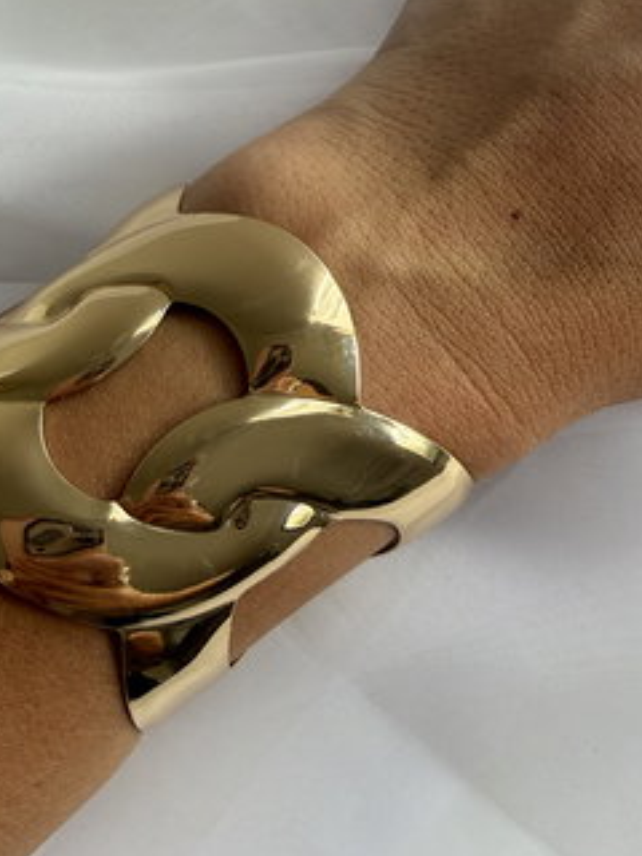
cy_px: 379
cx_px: 131
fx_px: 989
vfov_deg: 46.7
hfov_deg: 34.9
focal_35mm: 40
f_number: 2.2
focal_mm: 2.22
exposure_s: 1/99
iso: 80
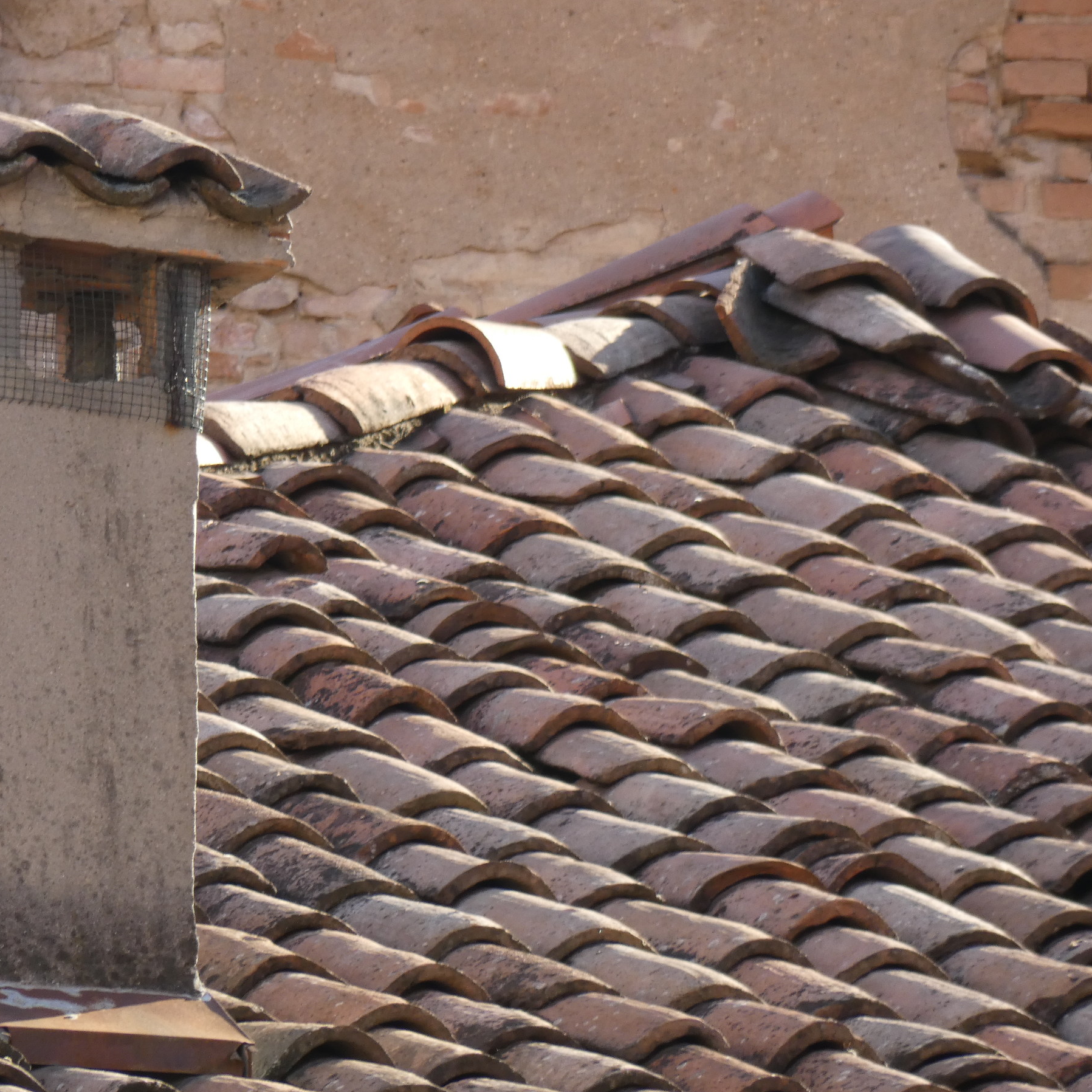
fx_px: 44649
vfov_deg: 1.4
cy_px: 546
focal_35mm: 1251
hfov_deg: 1.4
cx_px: 454
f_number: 5.7
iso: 160
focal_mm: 189.9
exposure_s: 1/125
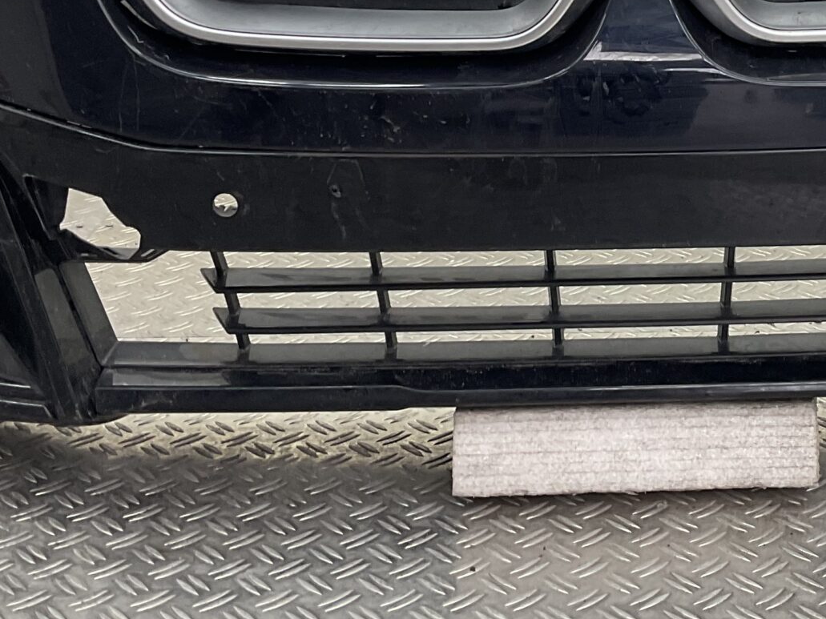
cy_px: -20
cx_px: 628
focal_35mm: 72
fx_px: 1718
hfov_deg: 26.7
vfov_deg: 19.7
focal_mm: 3
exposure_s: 1/120
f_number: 1.8
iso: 32
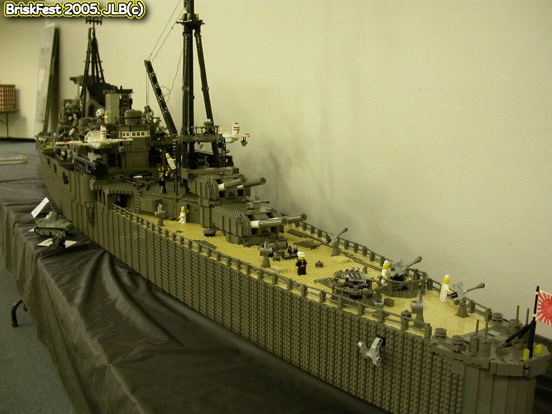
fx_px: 606
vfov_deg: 37.7
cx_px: 276
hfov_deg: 49.0
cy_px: 207
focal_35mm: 38
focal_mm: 7.85
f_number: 2.6
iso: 100
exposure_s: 1/5.8
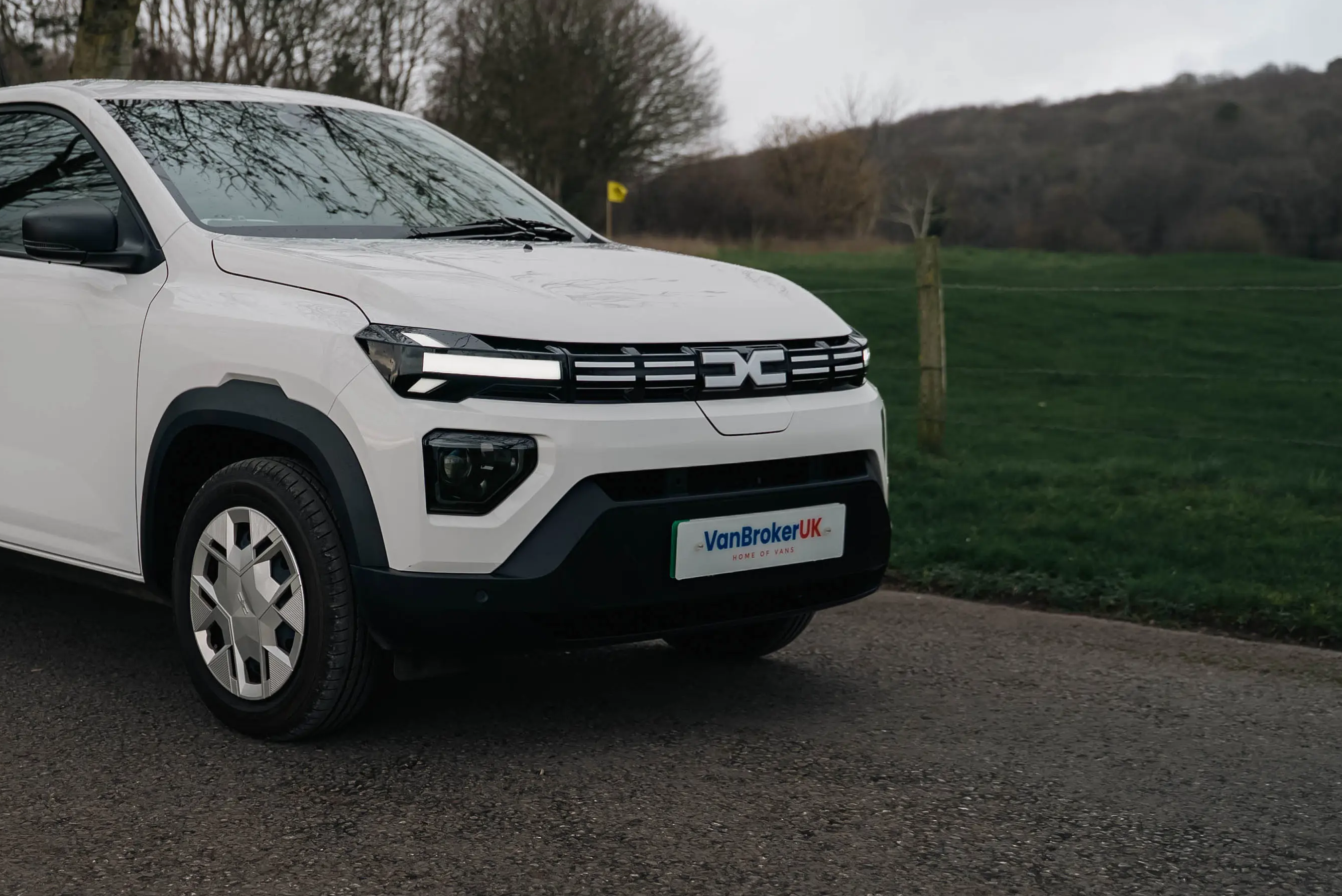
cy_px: 404
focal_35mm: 51
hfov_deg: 37.7
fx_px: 1902
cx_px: 310
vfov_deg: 26.5
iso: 100
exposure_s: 1/100
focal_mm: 33
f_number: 2.8
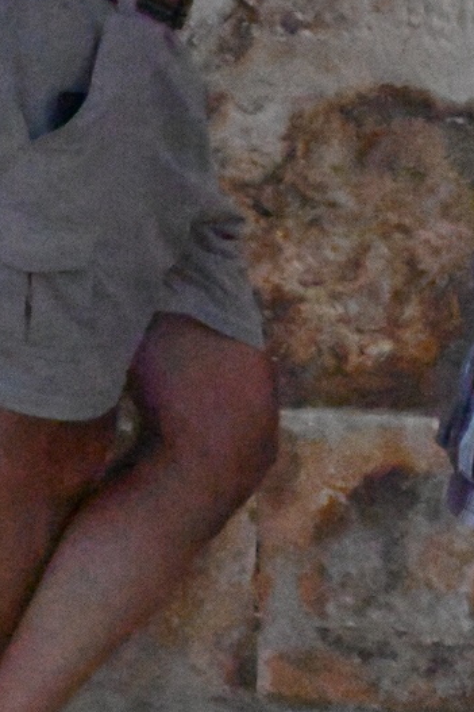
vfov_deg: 6.4
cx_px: 338
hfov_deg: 4.3
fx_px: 6304
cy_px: -300
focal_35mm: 319
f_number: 29
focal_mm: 112
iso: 51200
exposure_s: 1/8000
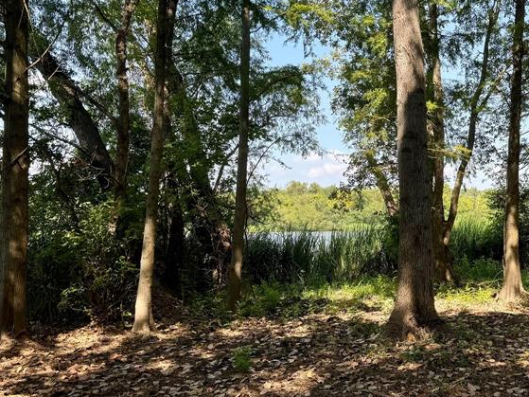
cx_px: 408
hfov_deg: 41.5
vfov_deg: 32.8
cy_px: 164
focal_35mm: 44
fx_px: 672
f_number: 1.78
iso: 80
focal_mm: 6.76
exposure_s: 1/739
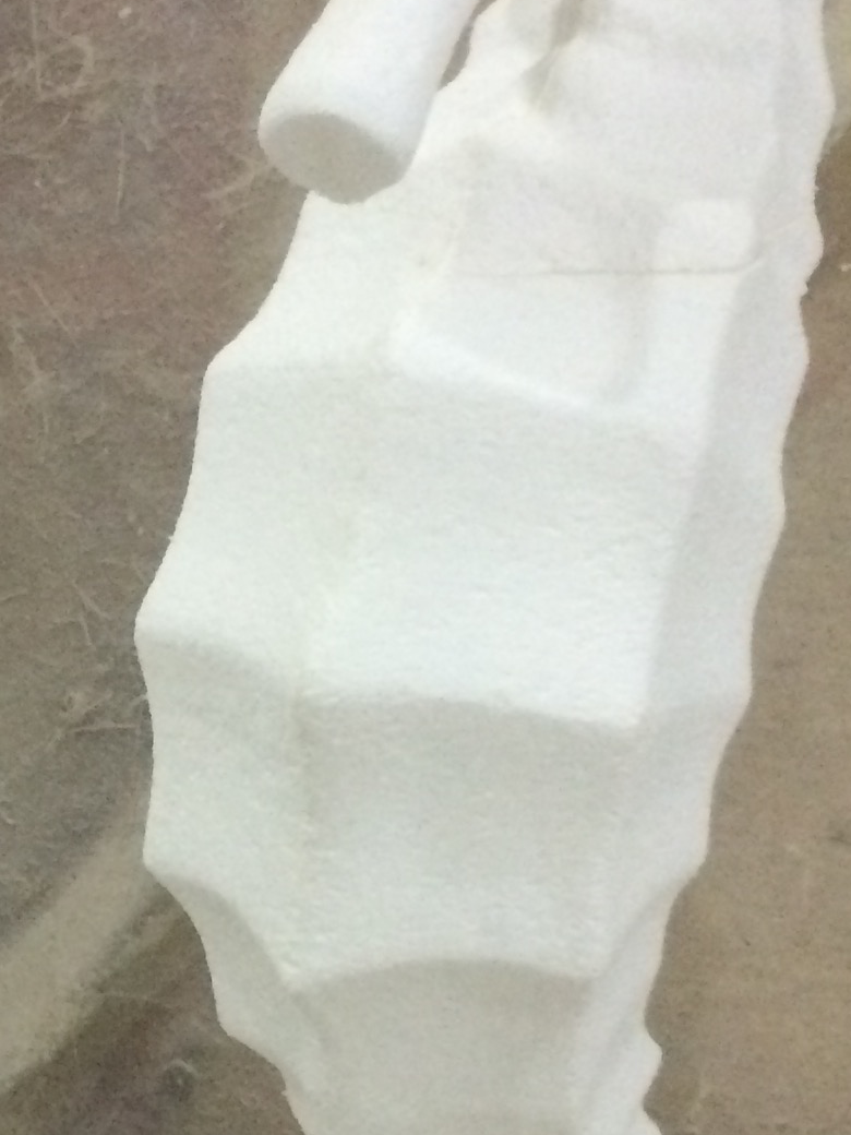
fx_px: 2983
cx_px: -183
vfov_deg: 21.4
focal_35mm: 91
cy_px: 778
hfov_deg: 15.6
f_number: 2.2
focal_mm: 4.15
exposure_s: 1/30
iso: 320
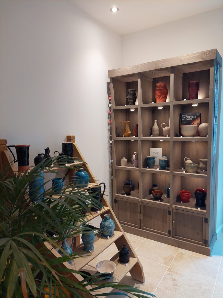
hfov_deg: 54.9
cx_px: 112
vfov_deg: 69.4
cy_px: 149
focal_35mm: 25
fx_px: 215
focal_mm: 5.23
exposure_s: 1/50
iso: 200
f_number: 1.8
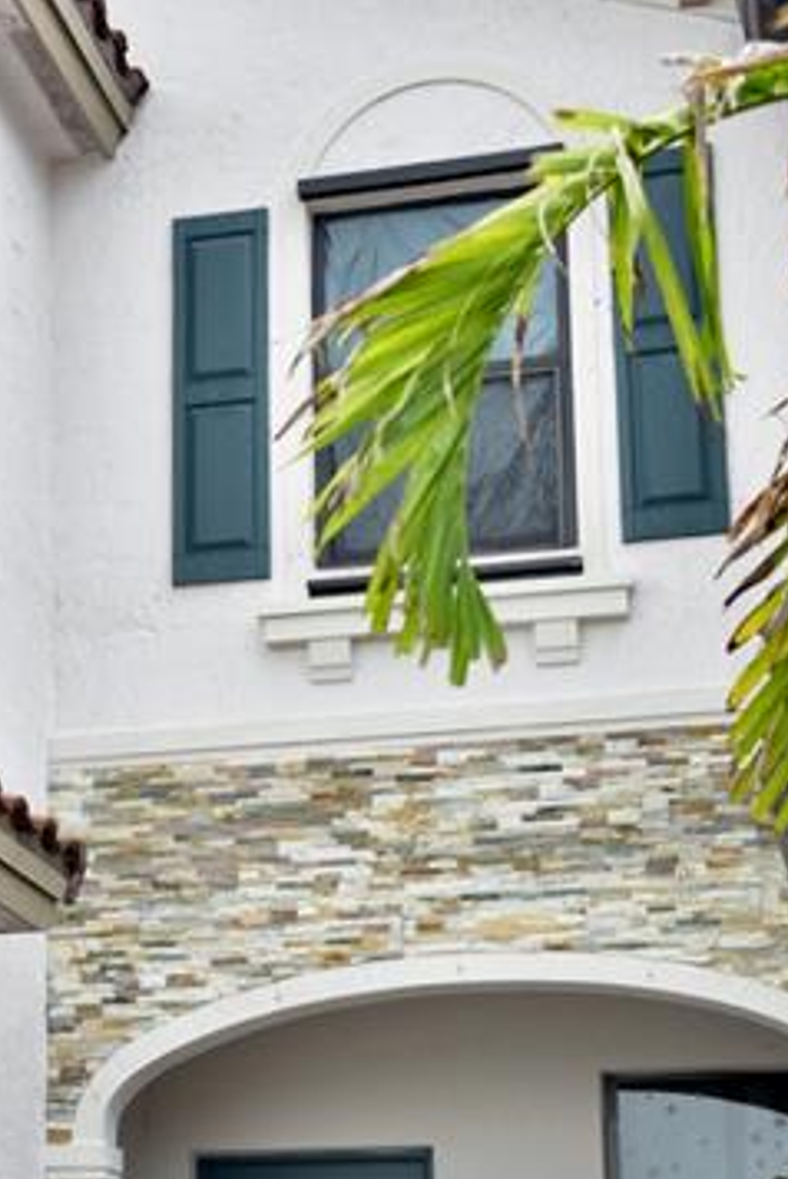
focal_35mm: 82
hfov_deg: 16.3
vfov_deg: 24.4
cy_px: 897
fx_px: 2687
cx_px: -18
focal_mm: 38
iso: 500
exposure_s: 1/400
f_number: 3.2
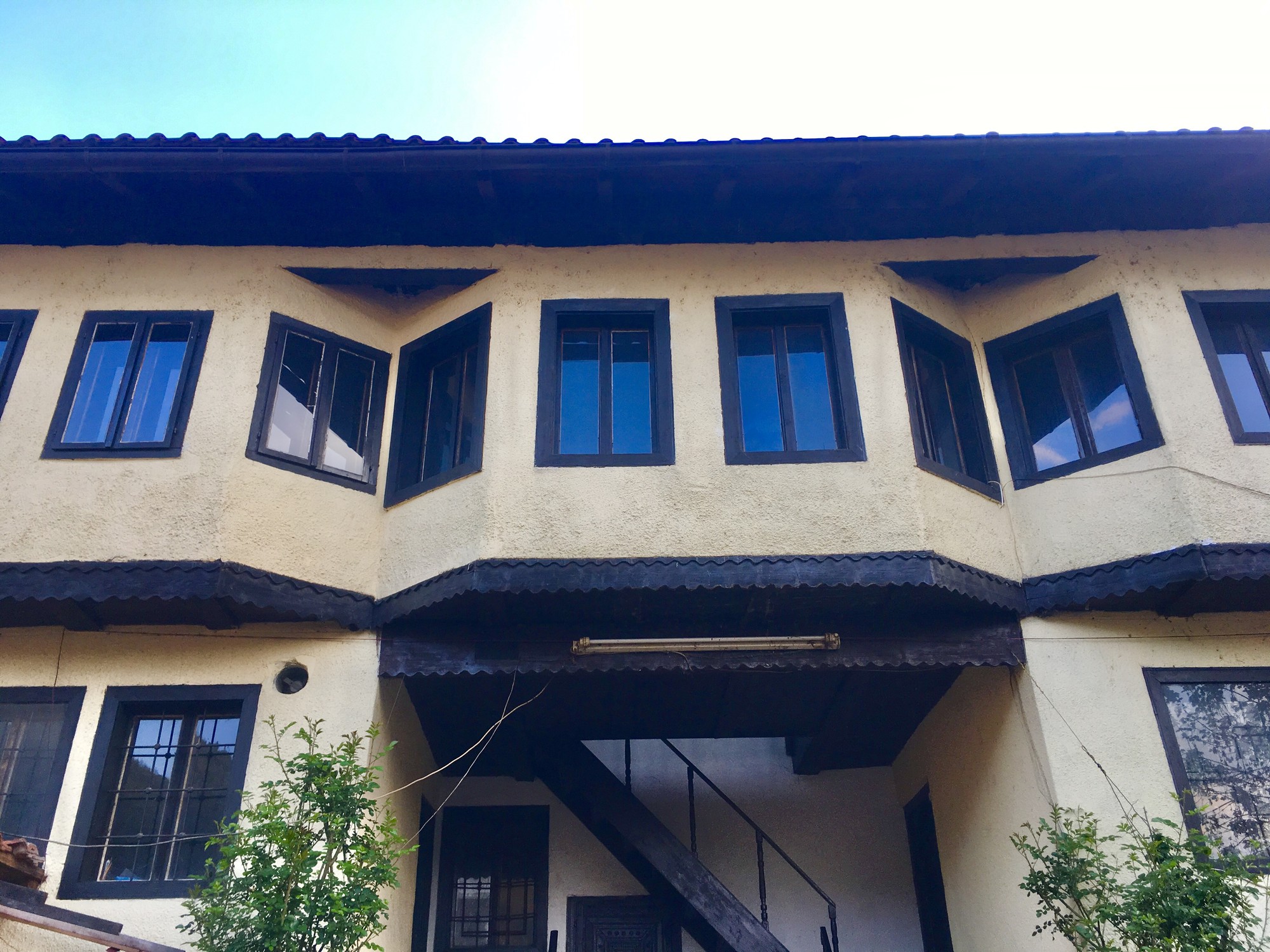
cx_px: 635
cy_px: 476
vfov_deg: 48.2
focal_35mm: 29
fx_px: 1064
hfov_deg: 61.7
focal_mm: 4.15
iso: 25
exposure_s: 1/120
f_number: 2.2
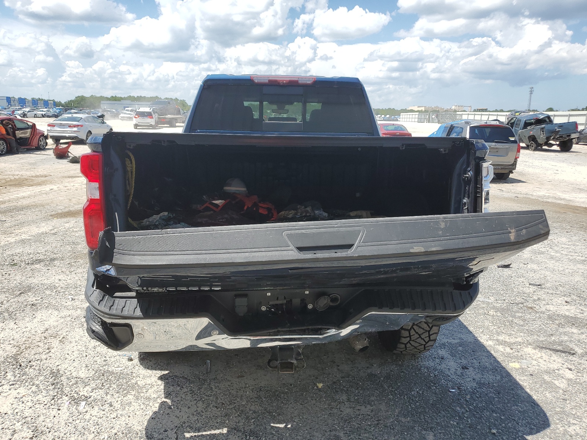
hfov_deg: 67.3
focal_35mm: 26
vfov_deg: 53.1
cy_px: 220
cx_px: 294
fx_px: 441
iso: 50
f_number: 1.5
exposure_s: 1/2500
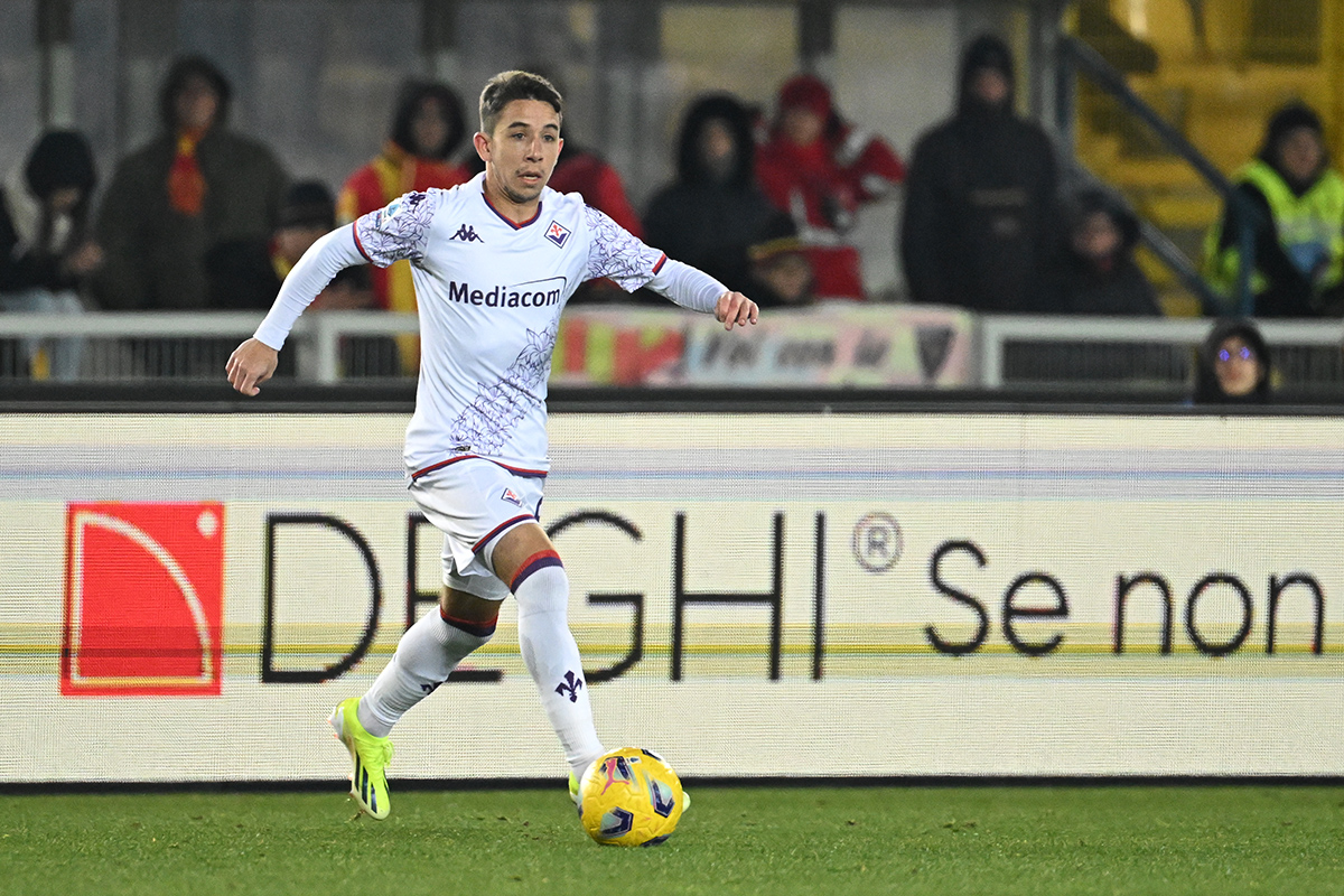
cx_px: 672
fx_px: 22398
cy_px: 448
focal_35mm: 600
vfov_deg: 2.3
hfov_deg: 3.4
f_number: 4
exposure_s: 1/1600
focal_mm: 400
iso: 5000
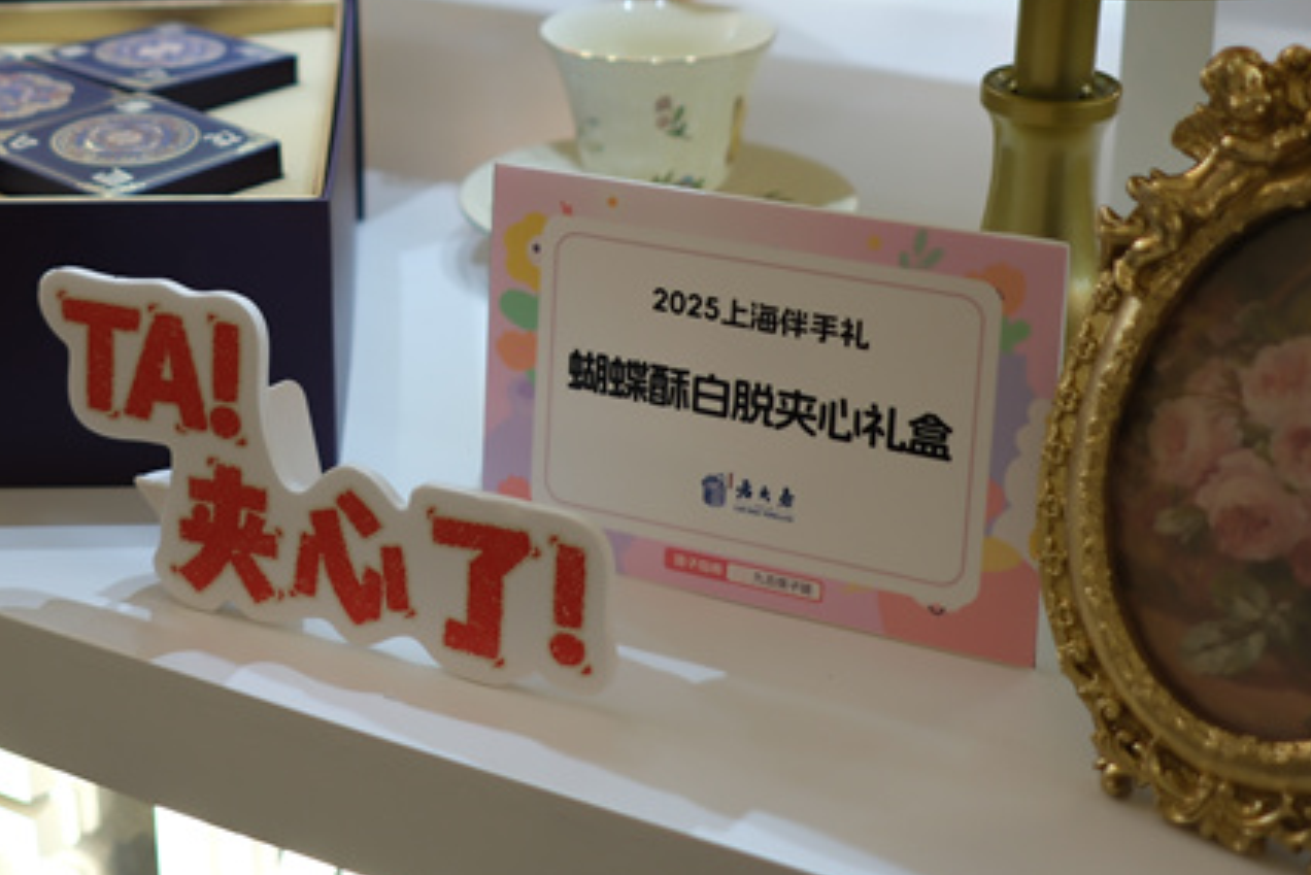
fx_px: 2586
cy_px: 97
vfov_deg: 18.9
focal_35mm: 71
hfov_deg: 28.0
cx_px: 328
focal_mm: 23
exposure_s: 1/85
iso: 125
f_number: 2.2
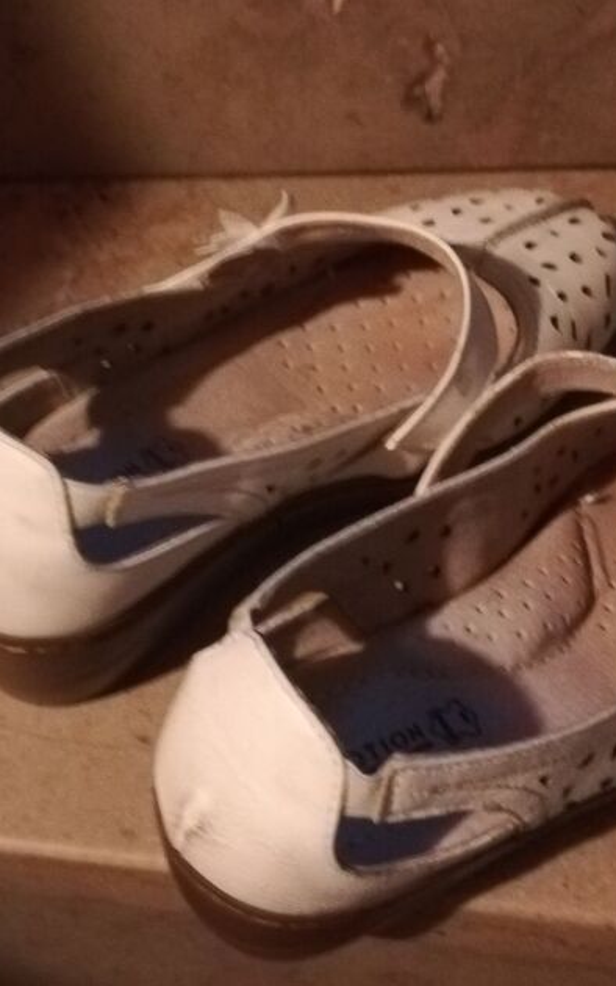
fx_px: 1504
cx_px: 288
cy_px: 488
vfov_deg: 36.3
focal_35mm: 56
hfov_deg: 23.2
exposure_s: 1/14.3
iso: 1250
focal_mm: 3.83
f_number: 2.2
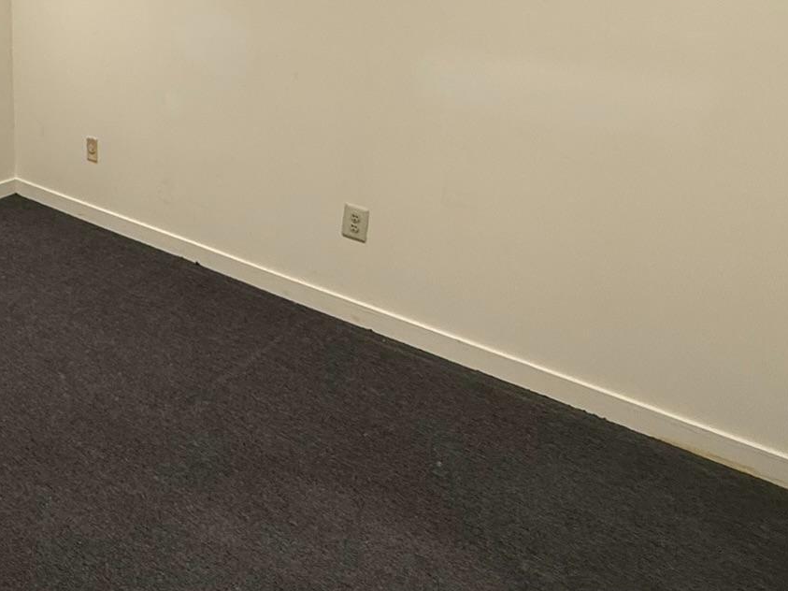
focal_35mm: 34
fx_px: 774
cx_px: 66
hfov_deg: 47.9
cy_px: 90
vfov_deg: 39.5
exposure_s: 1/60
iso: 200
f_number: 2.2
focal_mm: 2.22
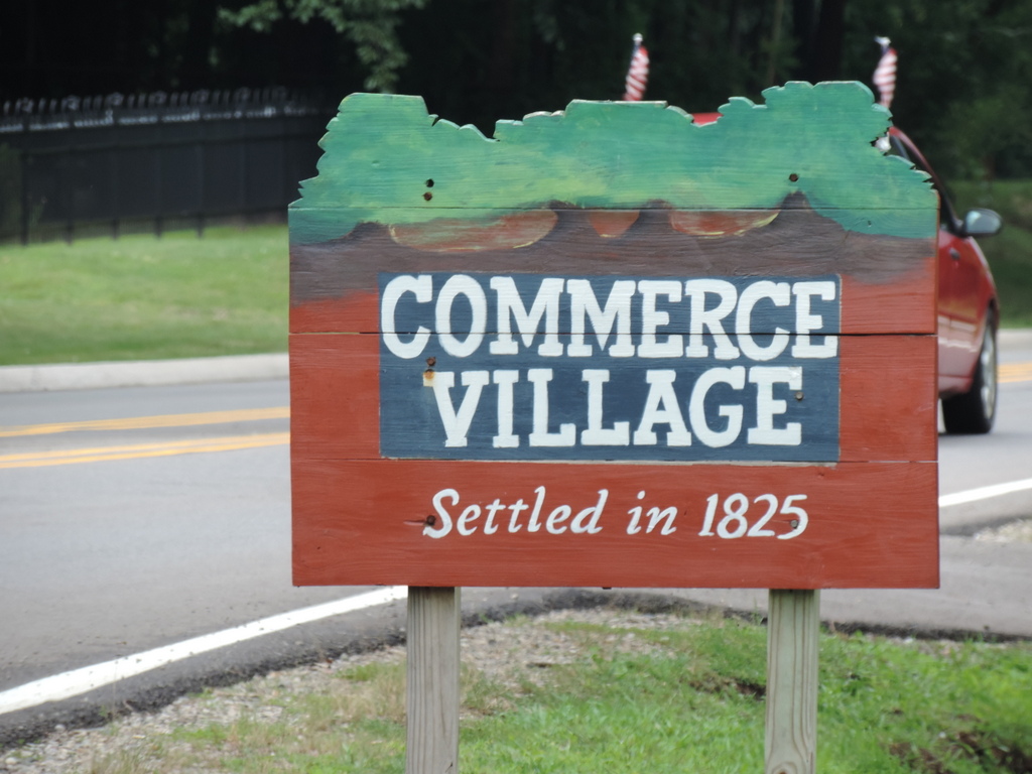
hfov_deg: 4.0
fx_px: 14906
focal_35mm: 500
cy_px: 387
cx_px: 516
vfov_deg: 3.0
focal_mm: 89.1
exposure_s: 1/250
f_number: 4.9
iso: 125
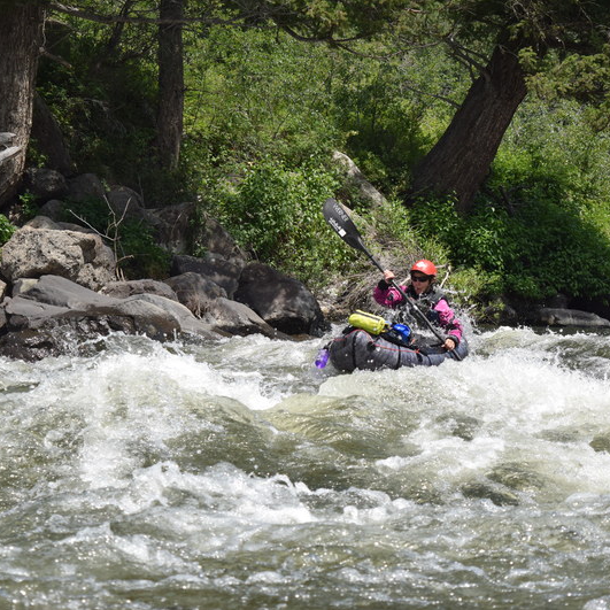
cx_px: 291
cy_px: 305
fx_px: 2106
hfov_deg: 16.5
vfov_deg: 16.5
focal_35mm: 106
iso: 400
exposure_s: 1/1600
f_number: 7.1
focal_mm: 55
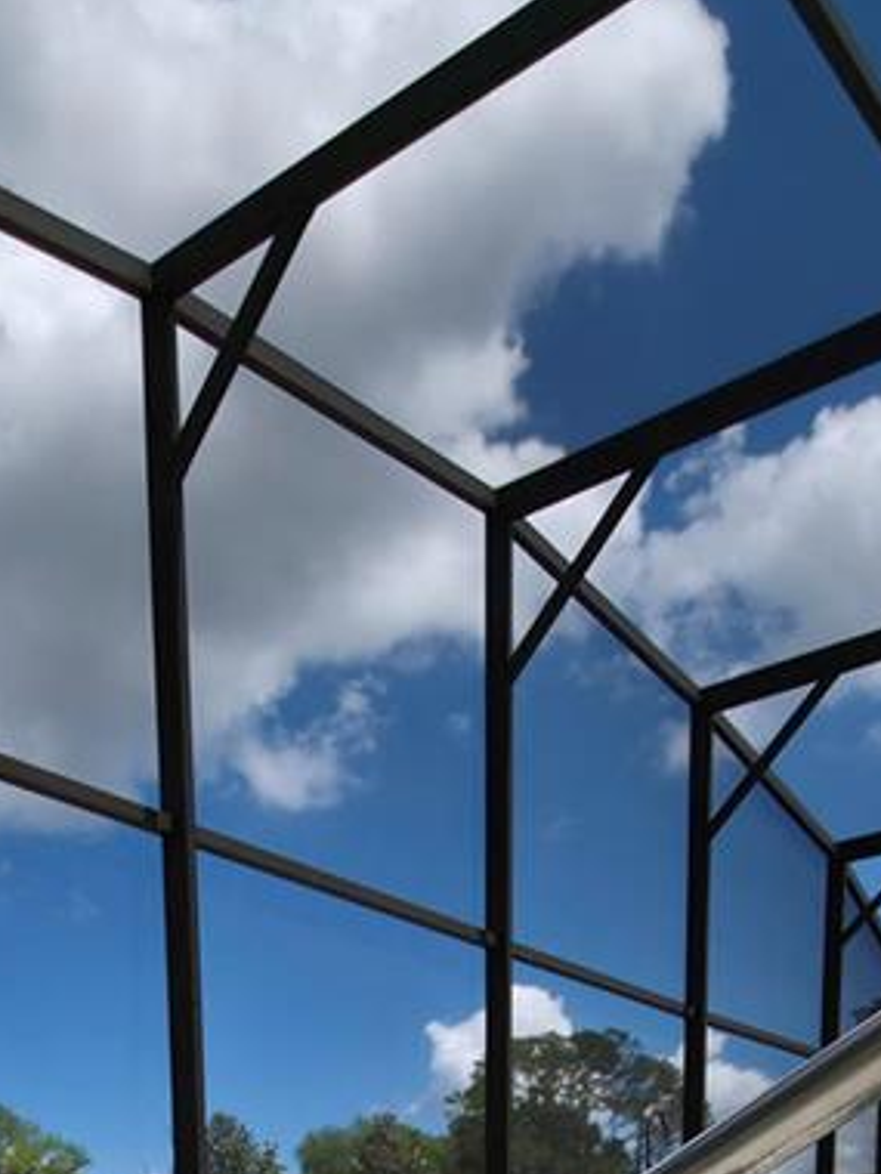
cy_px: 1594
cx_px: 121
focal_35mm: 41
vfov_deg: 32.1
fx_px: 1391
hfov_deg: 33.6
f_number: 1.9
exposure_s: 1/1111
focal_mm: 2.2
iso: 20
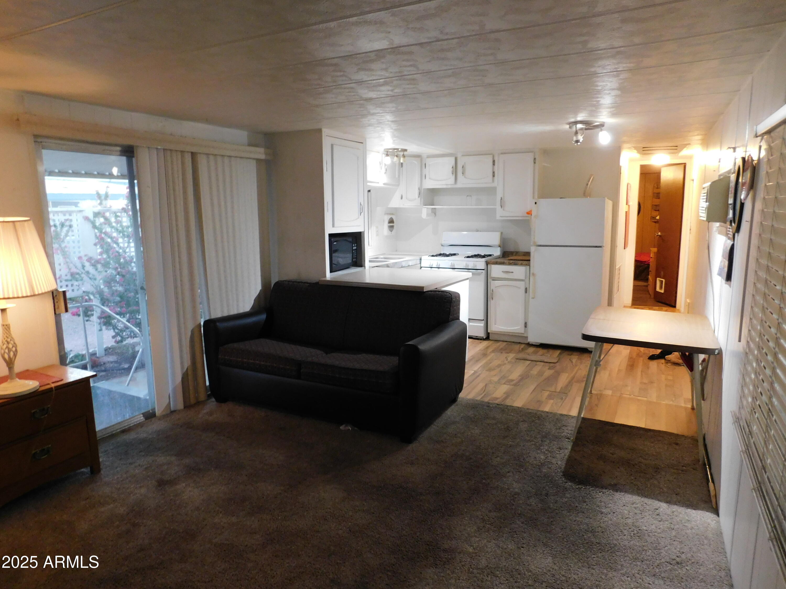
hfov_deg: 73.9
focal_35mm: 23
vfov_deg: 58.9
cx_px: 393
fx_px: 522
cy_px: 294
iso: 400
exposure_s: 1/13
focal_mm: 4
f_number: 3
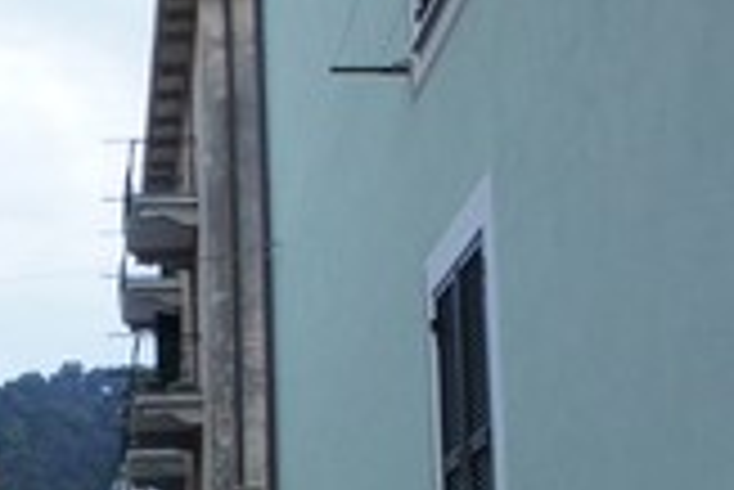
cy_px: 539
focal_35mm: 76
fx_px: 1551
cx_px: -27
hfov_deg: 25.1
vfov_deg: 17.4
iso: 1600
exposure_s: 1/125
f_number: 3.5
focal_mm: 18
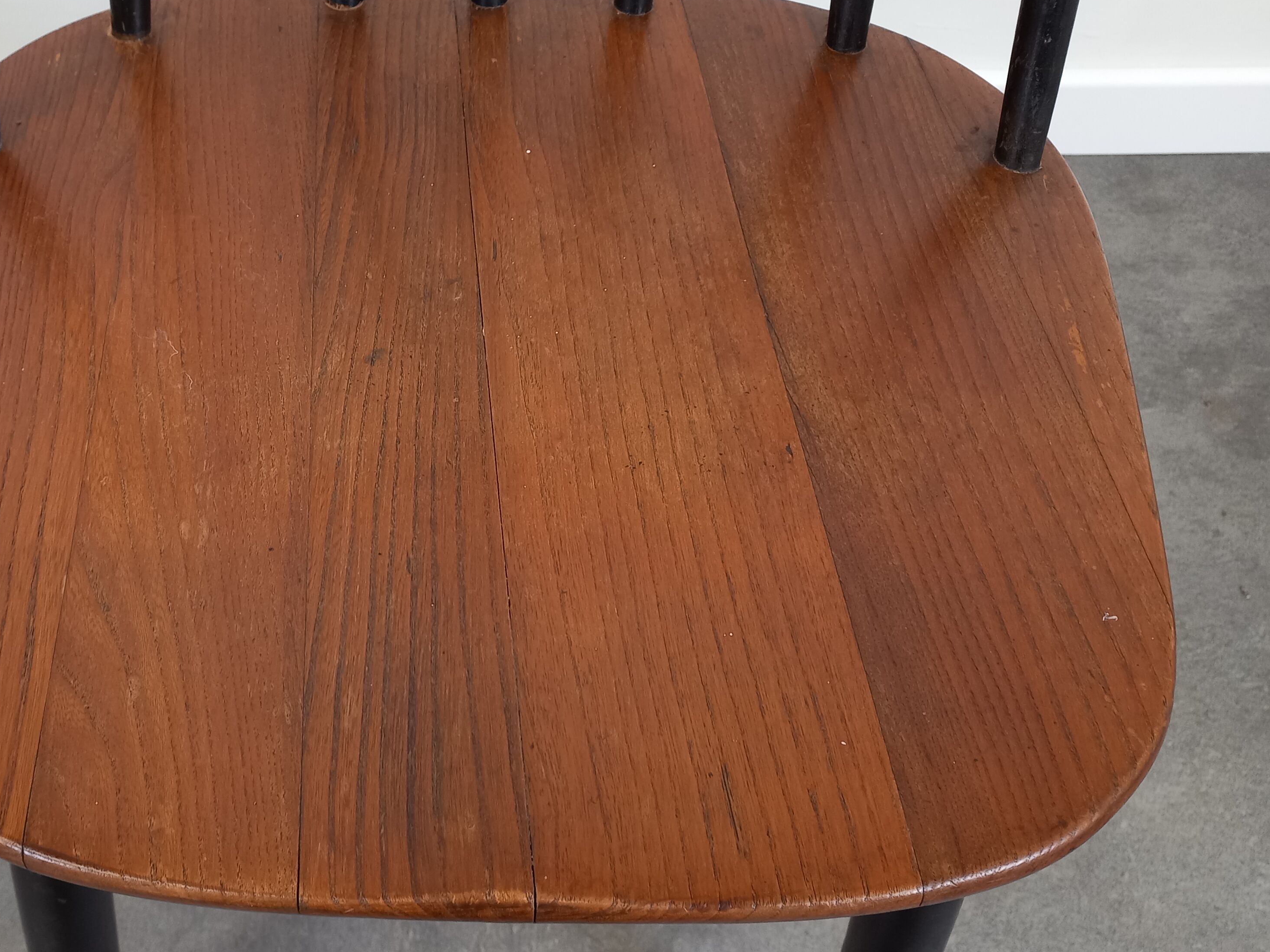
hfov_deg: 53.2
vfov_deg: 41.8
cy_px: 482
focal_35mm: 34
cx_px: 450
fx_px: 1247
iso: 320
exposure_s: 1/50
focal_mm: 4.65
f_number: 1.8
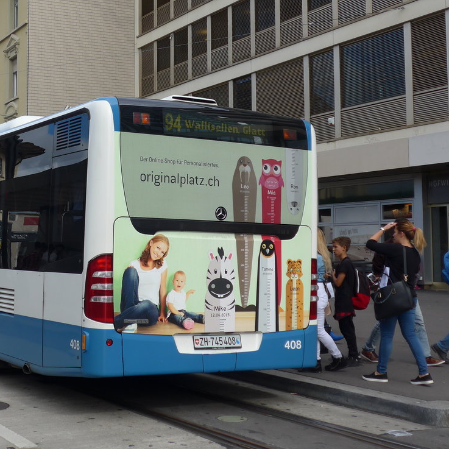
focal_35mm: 59
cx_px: 110
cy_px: 181
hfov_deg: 28.6
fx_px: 866
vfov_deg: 29.0
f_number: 2.8
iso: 80
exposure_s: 1/1300
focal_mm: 8.4
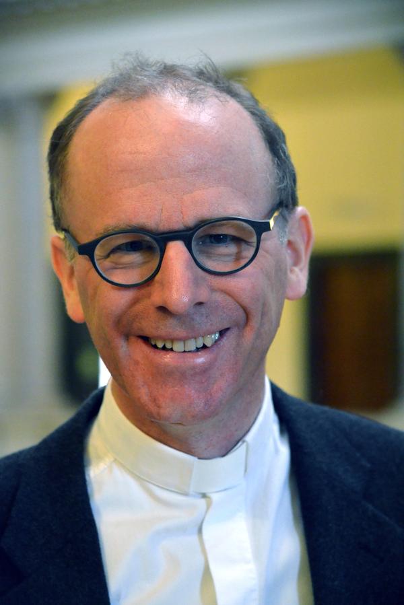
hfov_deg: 11.7
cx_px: 202
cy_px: 302
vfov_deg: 17.5
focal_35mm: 117
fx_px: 1968
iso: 3200
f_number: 4.5
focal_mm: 78
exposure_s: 1/50
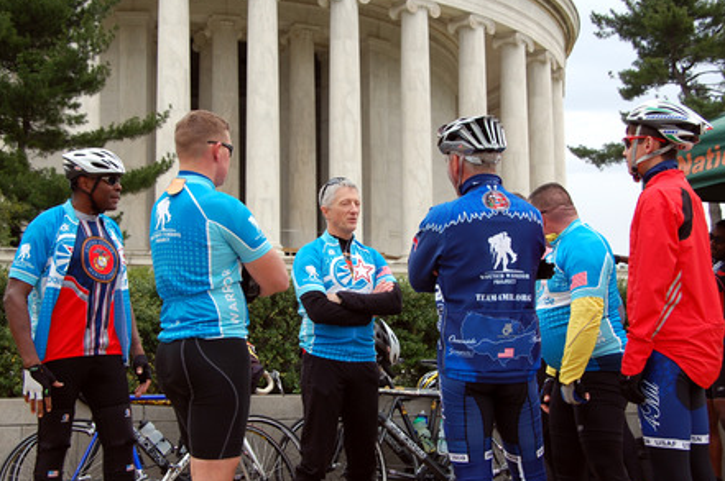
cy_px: 250
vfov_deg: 22.7
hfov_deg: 33.7
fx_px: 1198
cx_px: 368
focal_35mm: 60
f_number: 6.3
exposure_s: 1/160
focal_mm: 35
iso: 200
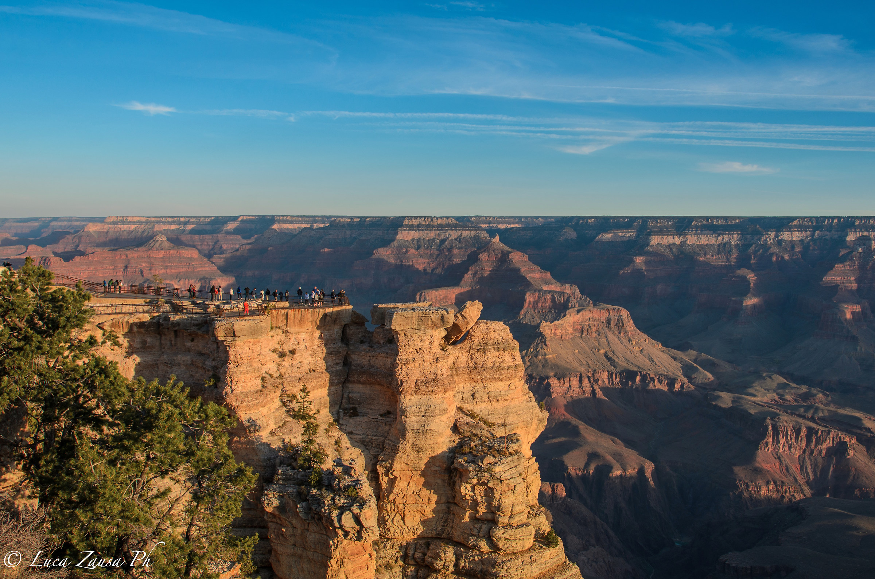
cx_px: 438
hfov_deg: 53.2
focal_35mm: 36
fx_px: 873
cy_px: 290
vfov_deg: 36.7
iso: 100
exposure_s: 1/200
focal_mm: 24
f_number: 6.3
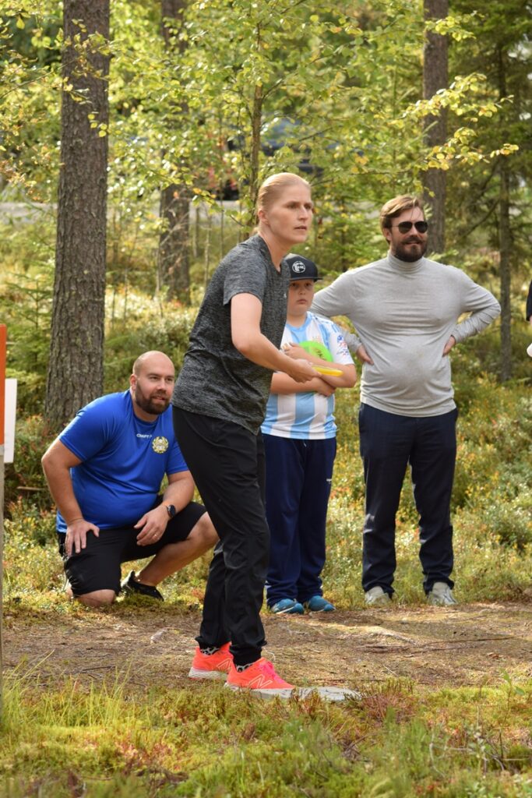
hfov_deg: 10.8
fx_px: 2825
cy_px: 399
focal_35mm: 128
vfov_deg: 16.1
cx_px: 266
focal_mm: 85
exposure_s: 1/200
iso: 200
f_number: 5.6
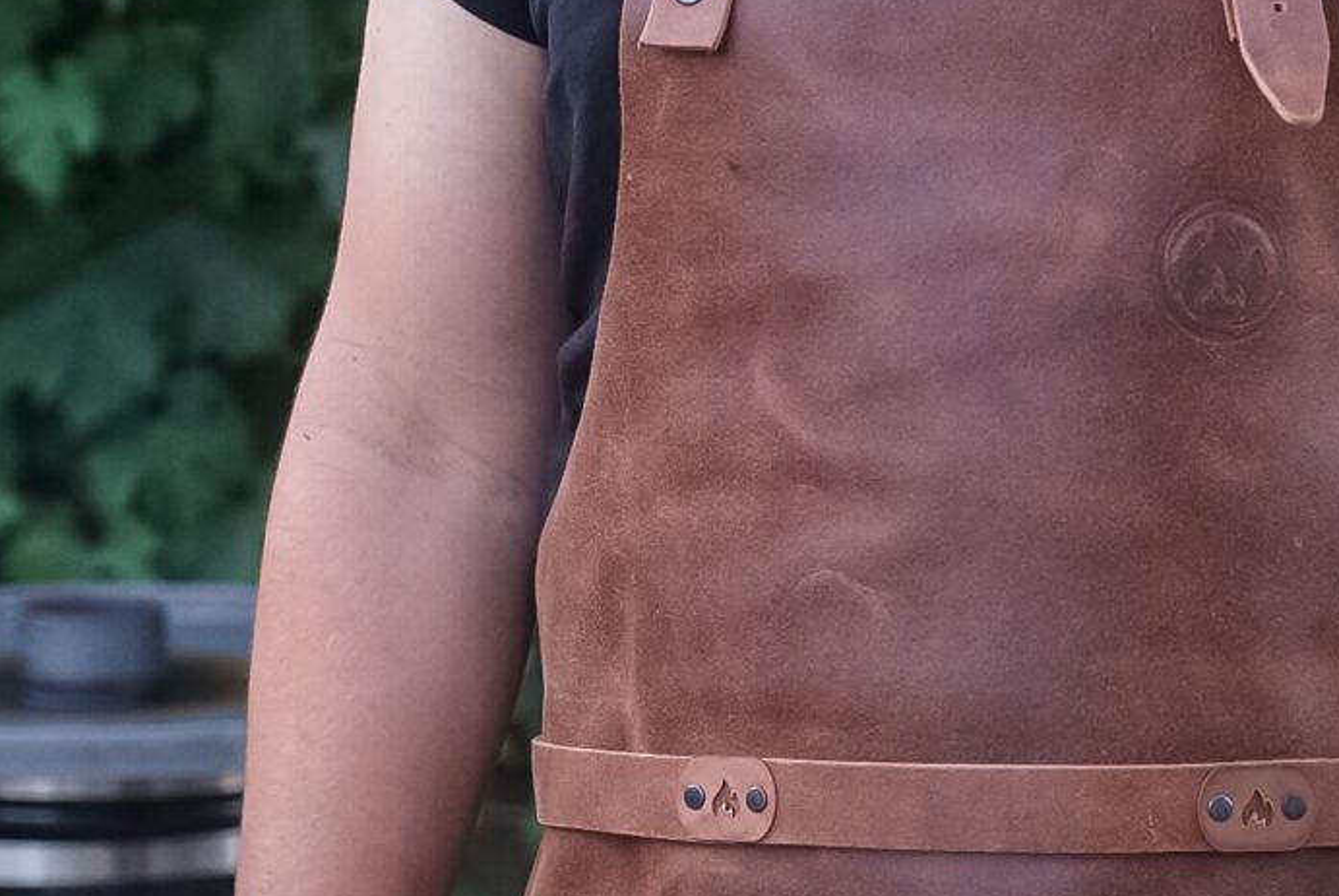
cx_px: 620
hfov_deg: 16.1
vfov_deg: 10.8
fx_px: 4728
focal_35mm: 127
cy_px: 239
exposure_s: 1/160
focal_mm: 50
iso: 1600
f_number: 4
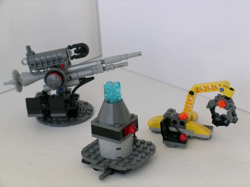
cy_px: 94
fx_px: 838
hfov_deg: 17.0
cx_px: 125
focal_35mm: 116
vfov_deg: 12.8
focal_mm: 24
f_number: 5.8
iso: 50
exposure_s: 1/65.9
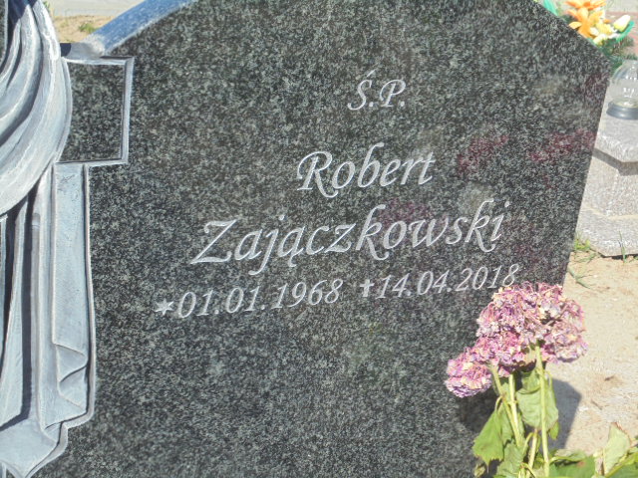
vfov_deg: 22.9
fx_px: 1180
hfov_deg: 30.3
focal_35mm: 64
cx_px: 319
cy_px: 239
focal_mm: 11.5
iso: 100
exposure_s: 1/320
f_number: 5.6
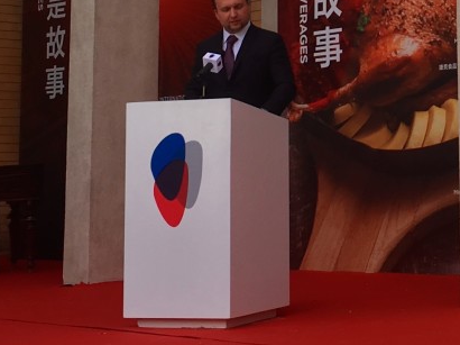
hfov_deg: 40.8
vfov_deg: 31.0
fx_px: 611
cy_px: 88
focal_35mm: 46
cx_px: 305
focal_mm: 4.15
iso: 25
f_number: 2.2
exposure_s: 1/177
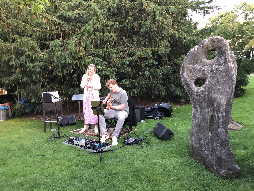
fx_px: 205
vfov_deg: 49.7
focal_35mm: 28
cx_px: 127
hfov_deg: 63.4
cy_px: 96
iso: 80
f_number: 1.8
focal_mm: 3.99
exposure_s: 1/7
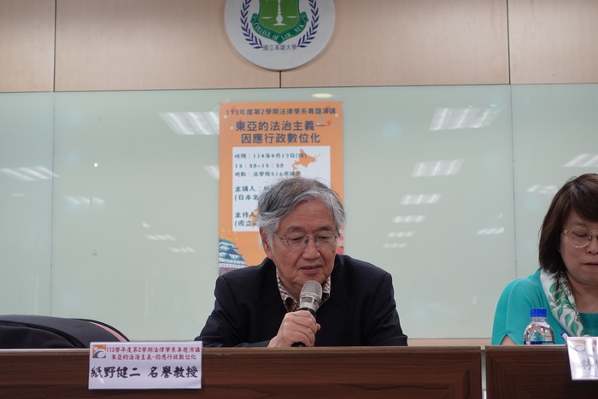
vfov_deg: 19.5
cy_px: 200
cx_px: 299
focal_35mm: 70
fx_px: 1163
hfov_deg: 28.8
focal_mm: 25.7
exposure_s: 1/80
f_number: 2.8
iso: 320
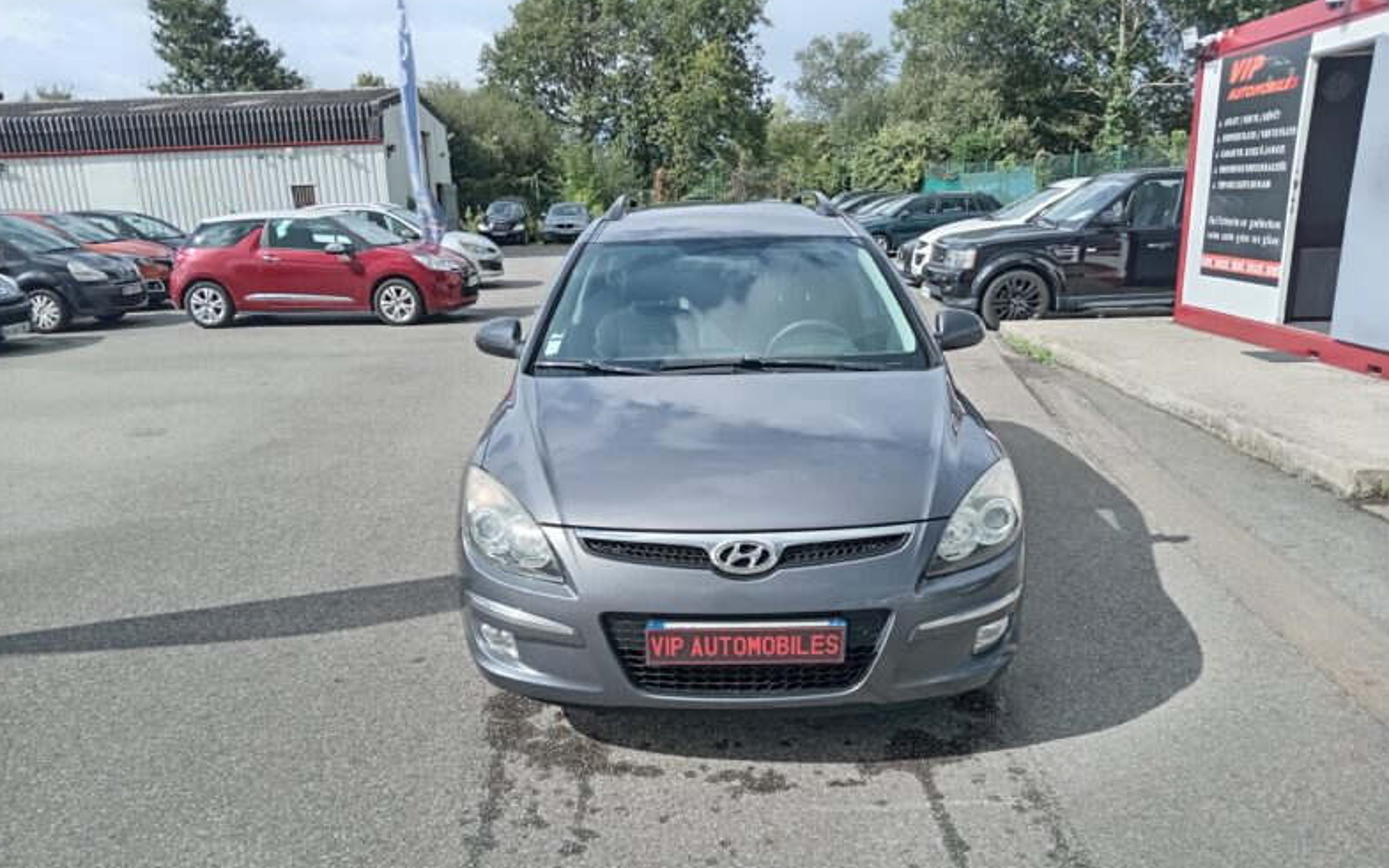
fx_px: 1022
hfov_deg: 68.4
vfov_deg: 45.9
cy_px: 506
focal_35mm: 27
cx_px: 688
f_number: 1.8
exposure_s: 1/355
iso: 102
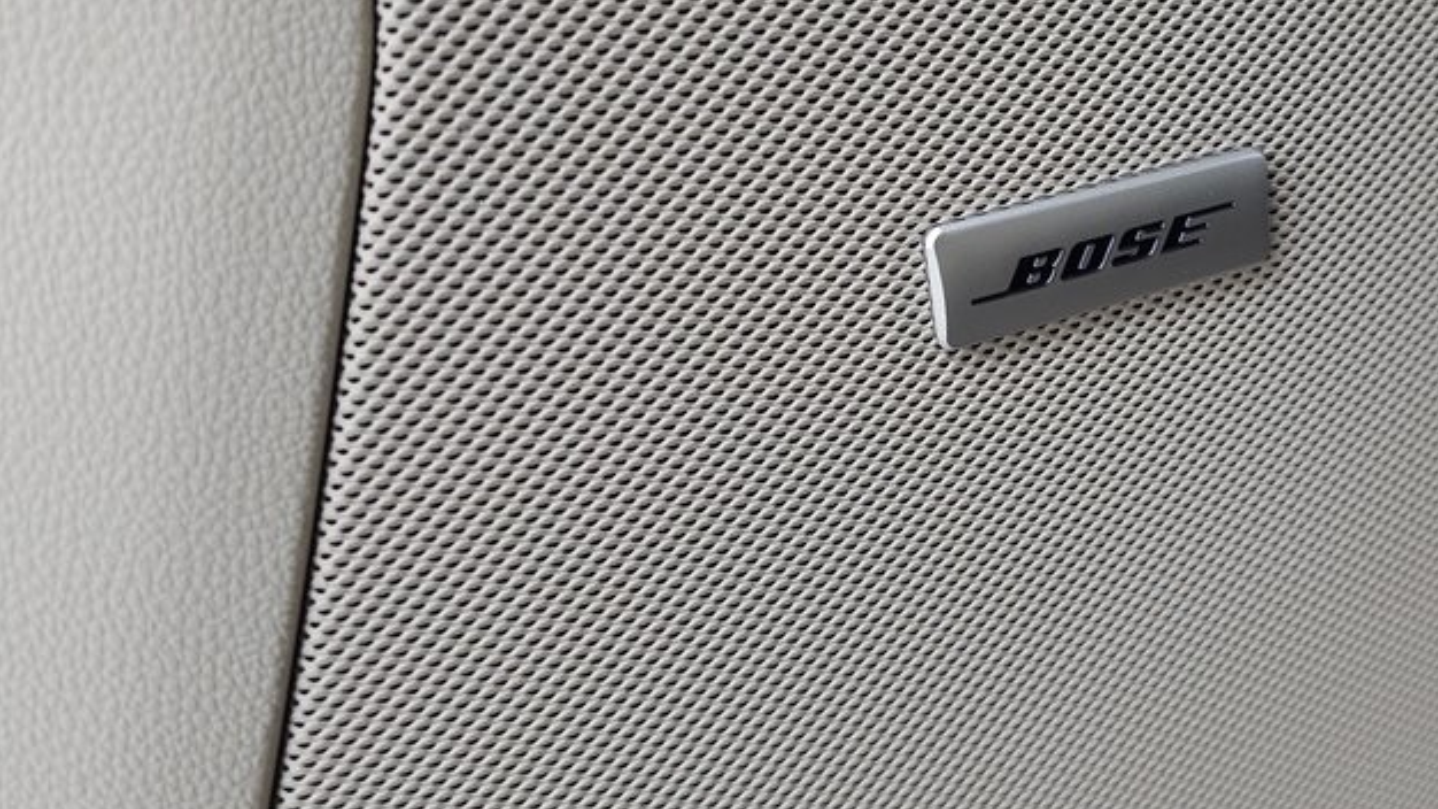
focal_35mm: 41
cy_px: 287
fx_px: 1563
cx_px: 1041
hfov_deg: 47.9
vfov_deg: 28.9
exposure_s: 1/60
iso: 125
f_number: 1.7
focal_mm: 6.3
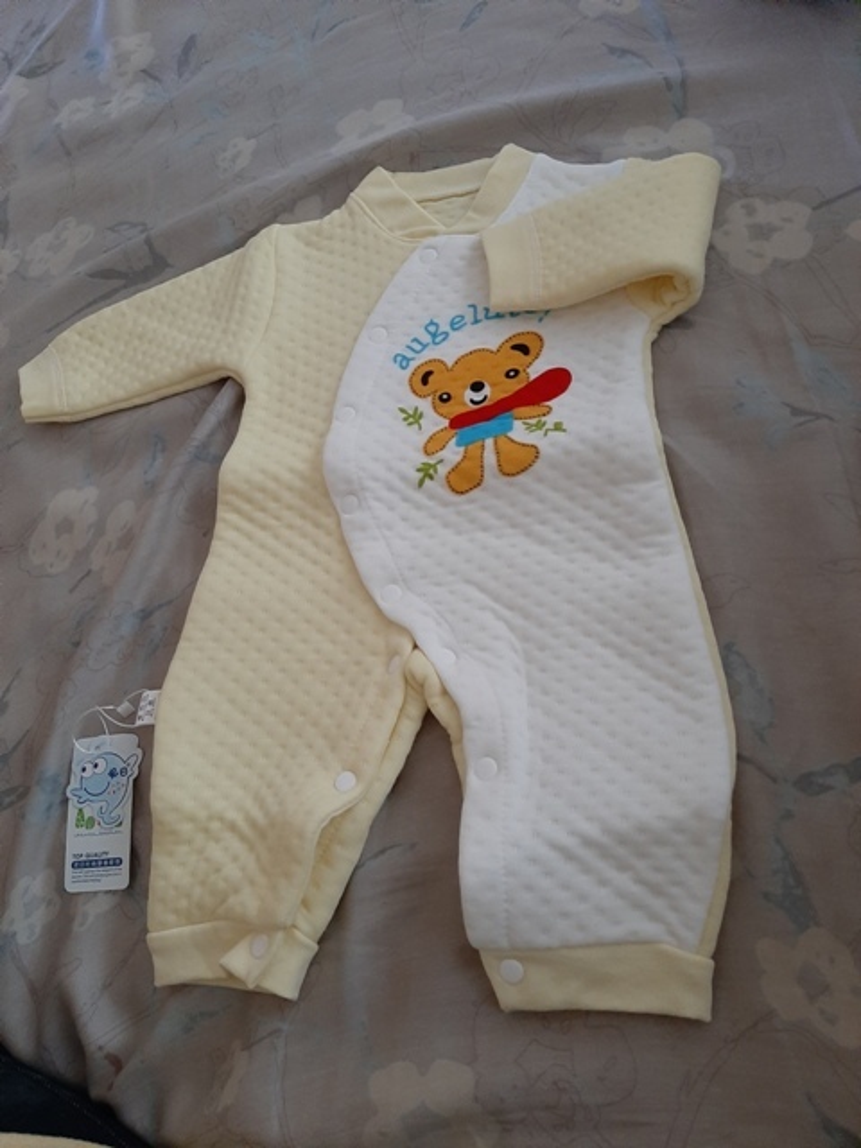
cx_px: 430
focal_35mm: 26
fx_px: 862
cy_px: 574
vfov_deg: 67.3
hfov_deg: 53.1
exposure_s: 1/25
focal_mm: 3.93
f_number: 1.7
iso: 320
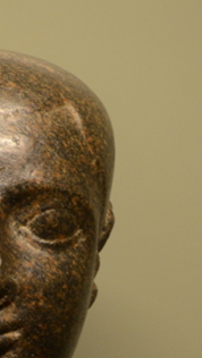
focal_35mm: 1152
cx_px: -8
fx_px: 10939
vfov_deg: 1.9
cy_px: 268
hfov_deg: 1.1
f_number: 6.3
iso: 1000
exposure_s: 1/15
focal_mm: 300
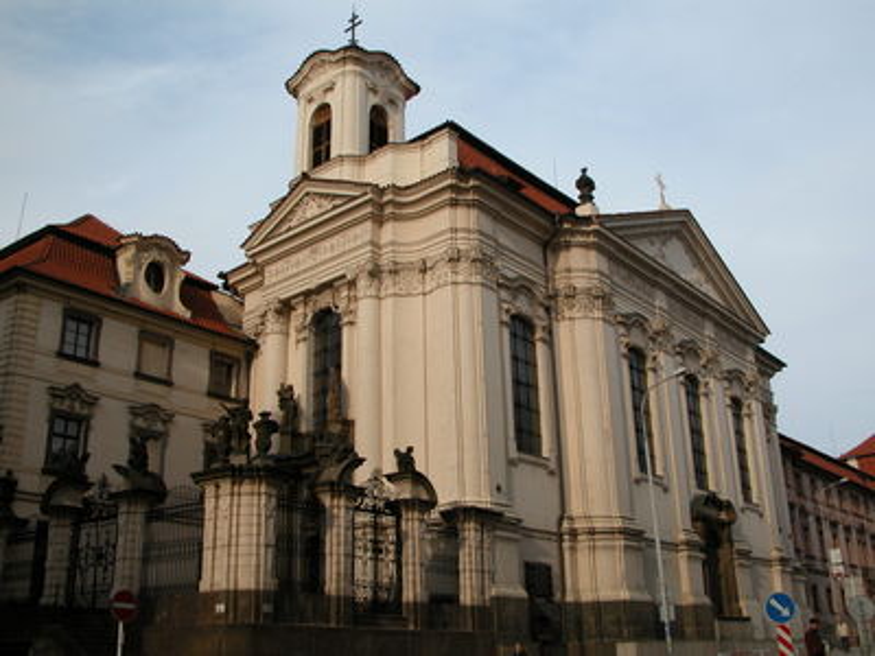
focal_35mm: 35
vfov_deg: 40.7
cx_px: 438
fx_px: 885
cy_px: 328
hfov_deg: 52.6
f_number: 6.3
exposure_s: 1/311
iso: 100
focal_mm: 8.9
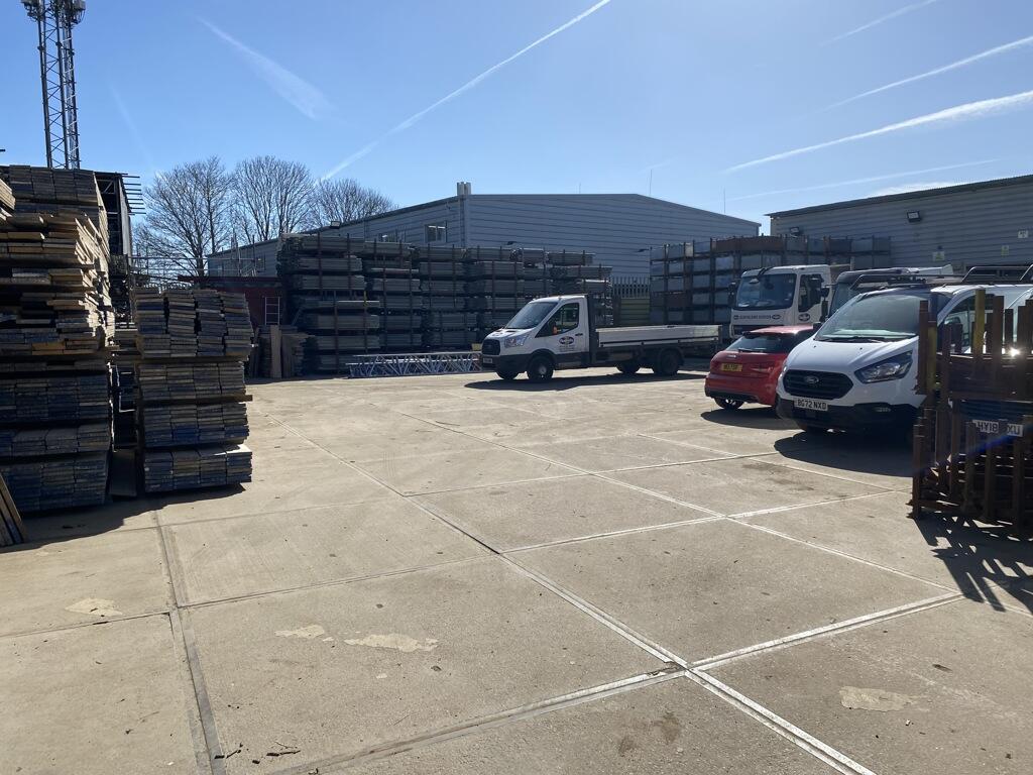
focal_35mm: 26
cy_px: 388
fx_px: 776
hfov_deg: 67.3
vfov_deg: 53.1
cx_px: 516
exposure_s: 1/4444
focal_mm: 4.25
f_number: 1.8
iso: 32
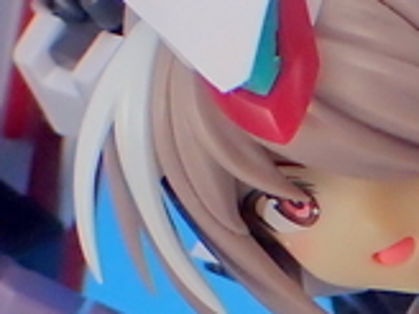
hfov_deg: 3.6
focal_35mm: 548
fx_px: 6633
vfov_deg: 2.7
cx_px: 690
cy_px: 623
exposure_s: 1/20
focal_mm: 15.66
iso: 100
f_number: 4.5
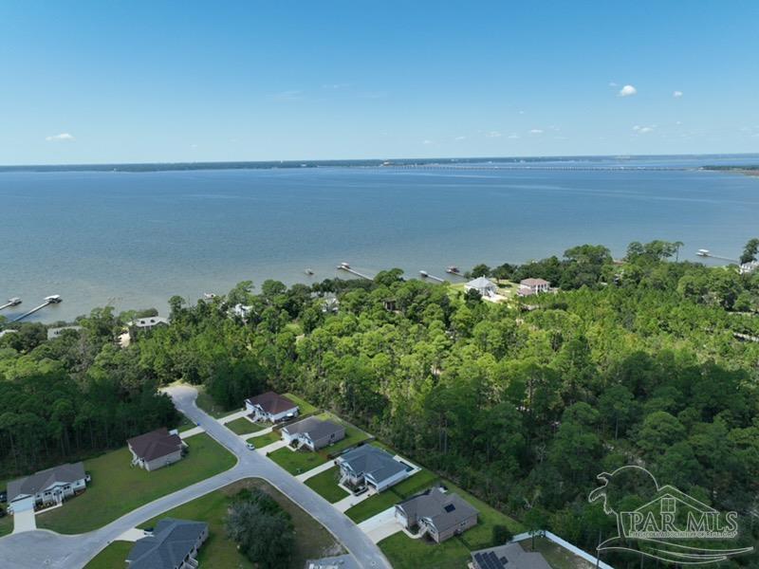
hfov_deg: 71.6
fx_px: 526
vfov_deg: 56.8
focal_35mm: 24
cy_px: 284
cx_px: 380
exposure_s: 1/1600
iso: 130
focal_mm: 12.29
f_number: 2.8
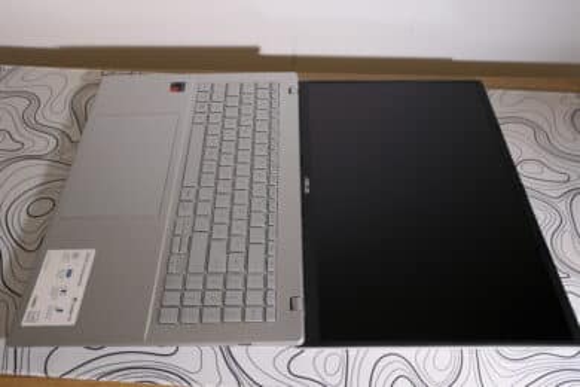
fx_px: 467
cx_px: 290
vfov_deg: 45.0
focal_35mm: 29
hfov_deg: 63.7
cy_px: 194
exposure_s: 1/100
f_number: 8
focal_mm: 19.6
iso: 1600
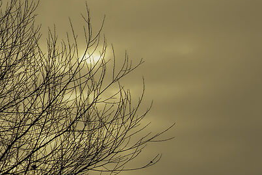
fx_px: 910
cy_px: 162
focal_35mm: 125
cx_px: -228
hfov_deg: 14.2
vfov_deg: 10.9
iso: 64
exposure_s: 1/250
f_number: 5.6
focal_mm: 21
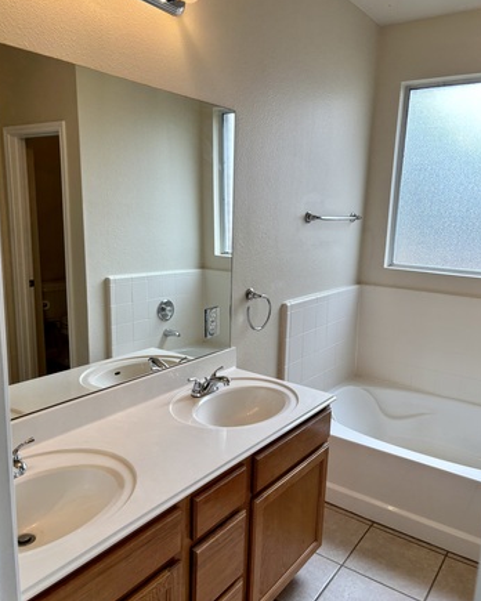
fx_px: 498
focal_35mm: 28
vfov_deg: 62.2
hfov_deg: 51.5
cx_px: 239
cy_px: 303
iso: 32
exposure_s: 1/120
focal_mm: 5.96
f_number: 1.6
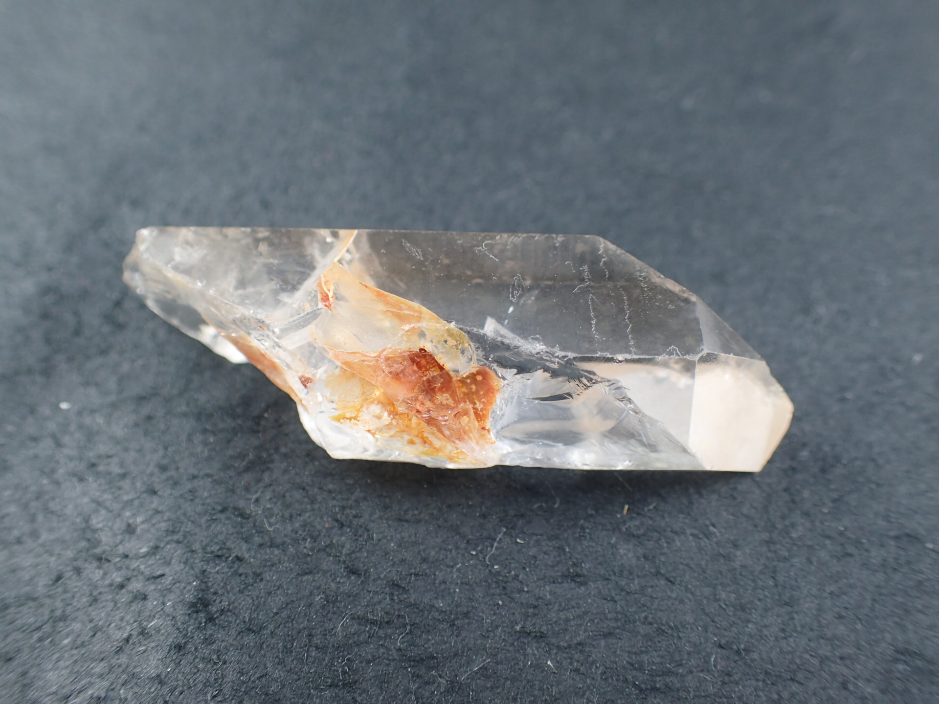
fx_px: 814
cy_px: 352
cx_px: 470
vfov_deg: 46.8
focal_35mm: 30
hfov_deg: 60.0
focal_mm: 5.5
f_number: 2.3
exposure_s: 1/125
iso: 125
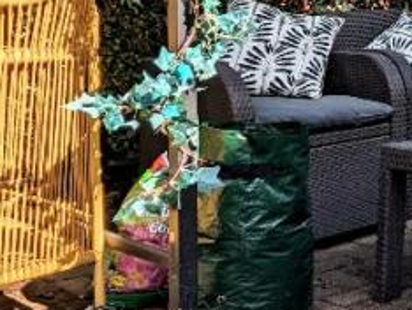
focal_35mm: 70
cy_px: -41
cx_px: 618
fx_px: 834
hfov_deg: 22.7
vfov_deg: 20.0
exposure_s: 1/1938
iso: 49
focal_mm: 2.35
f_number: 2.2
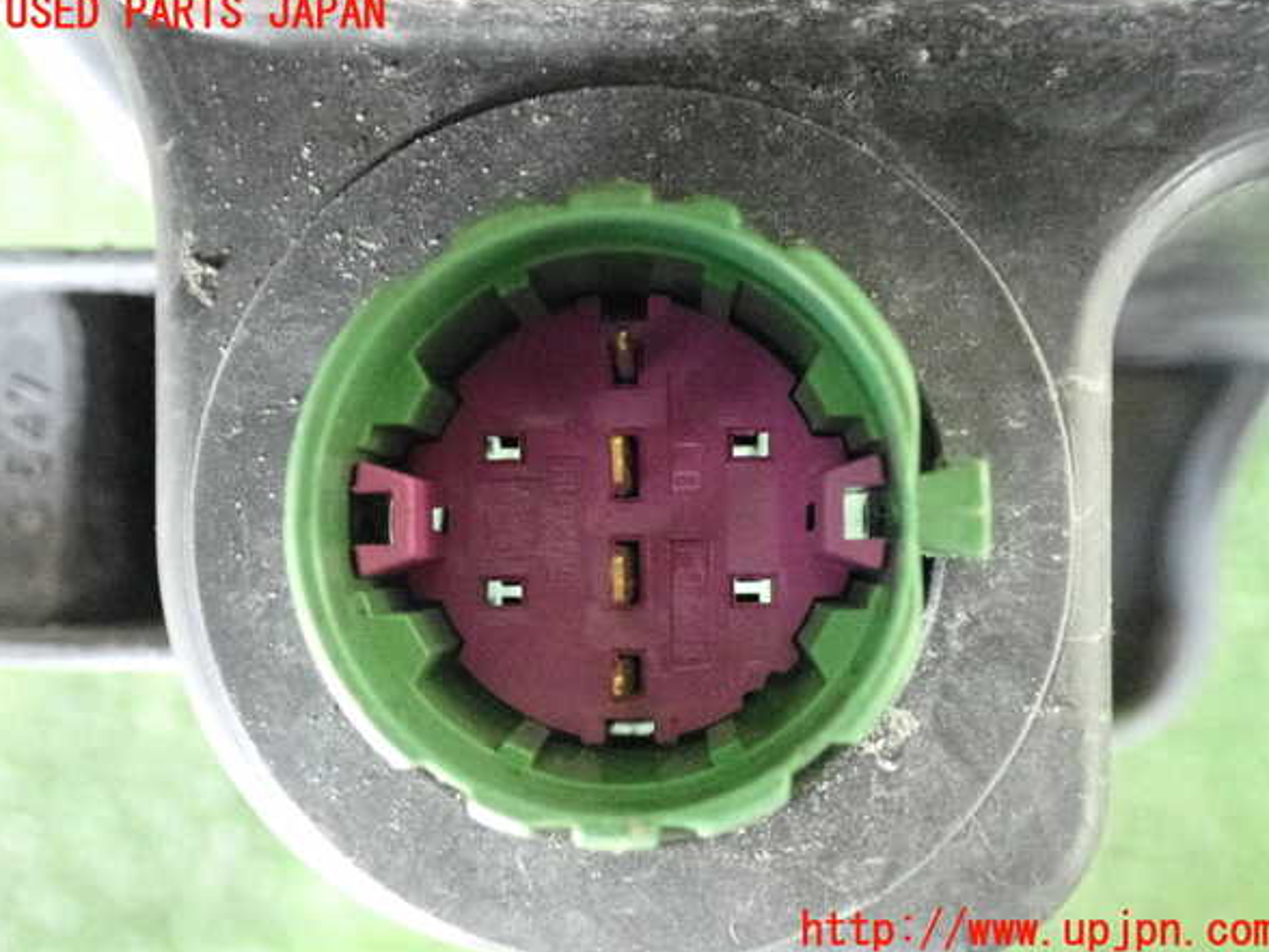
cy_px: 473
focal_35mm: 48
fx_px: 1760
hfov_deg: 39.7
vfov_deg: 30.3
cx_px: 641
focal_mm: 8.4
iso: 5000
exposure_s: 1/125
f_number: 3.1
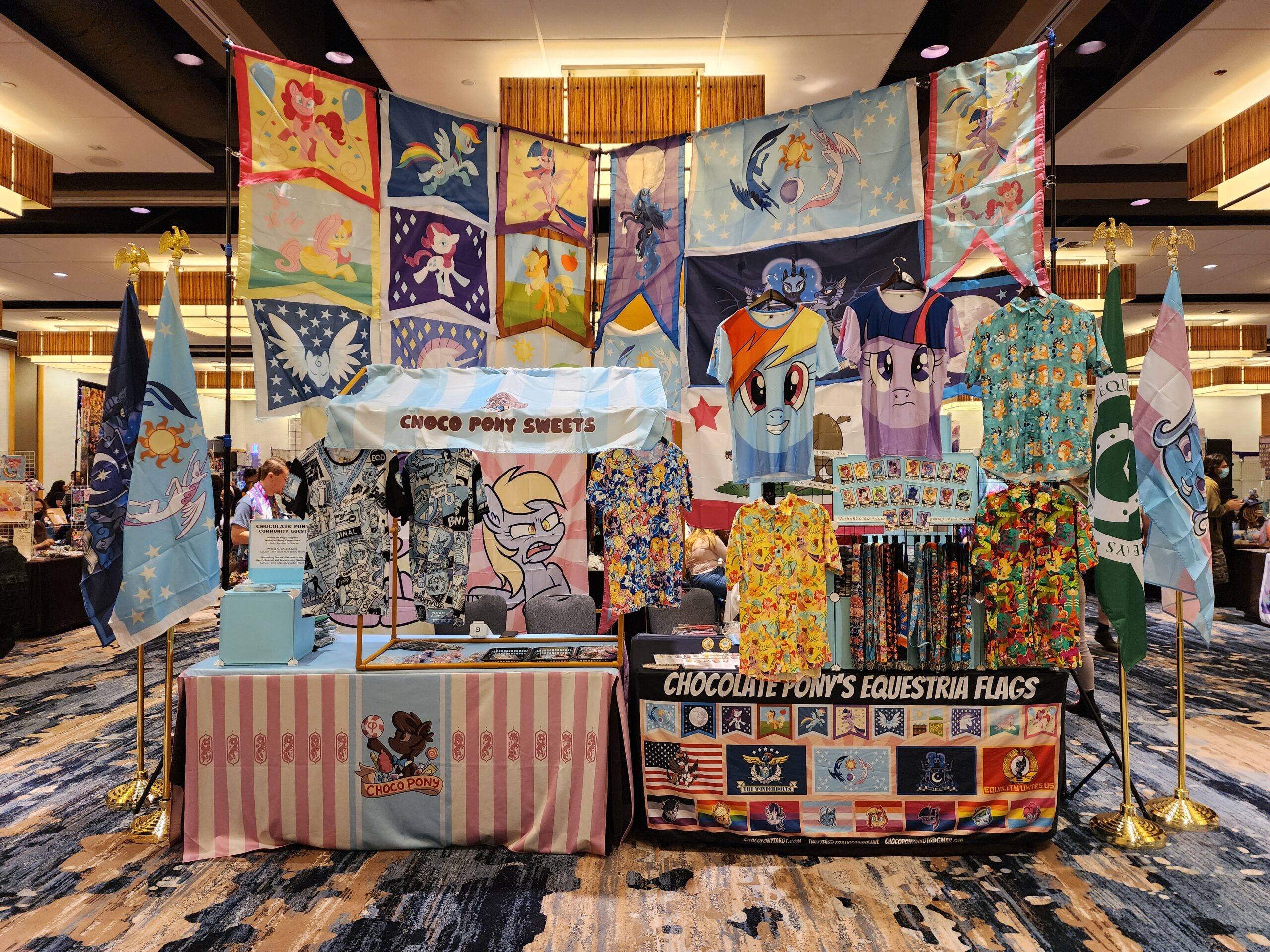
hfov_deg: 73.9
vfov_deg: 58.9
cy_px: 476
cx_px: 635
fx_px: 844
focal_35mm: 23
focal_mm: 6.4
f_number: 1.8
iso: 320
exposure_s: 1/120
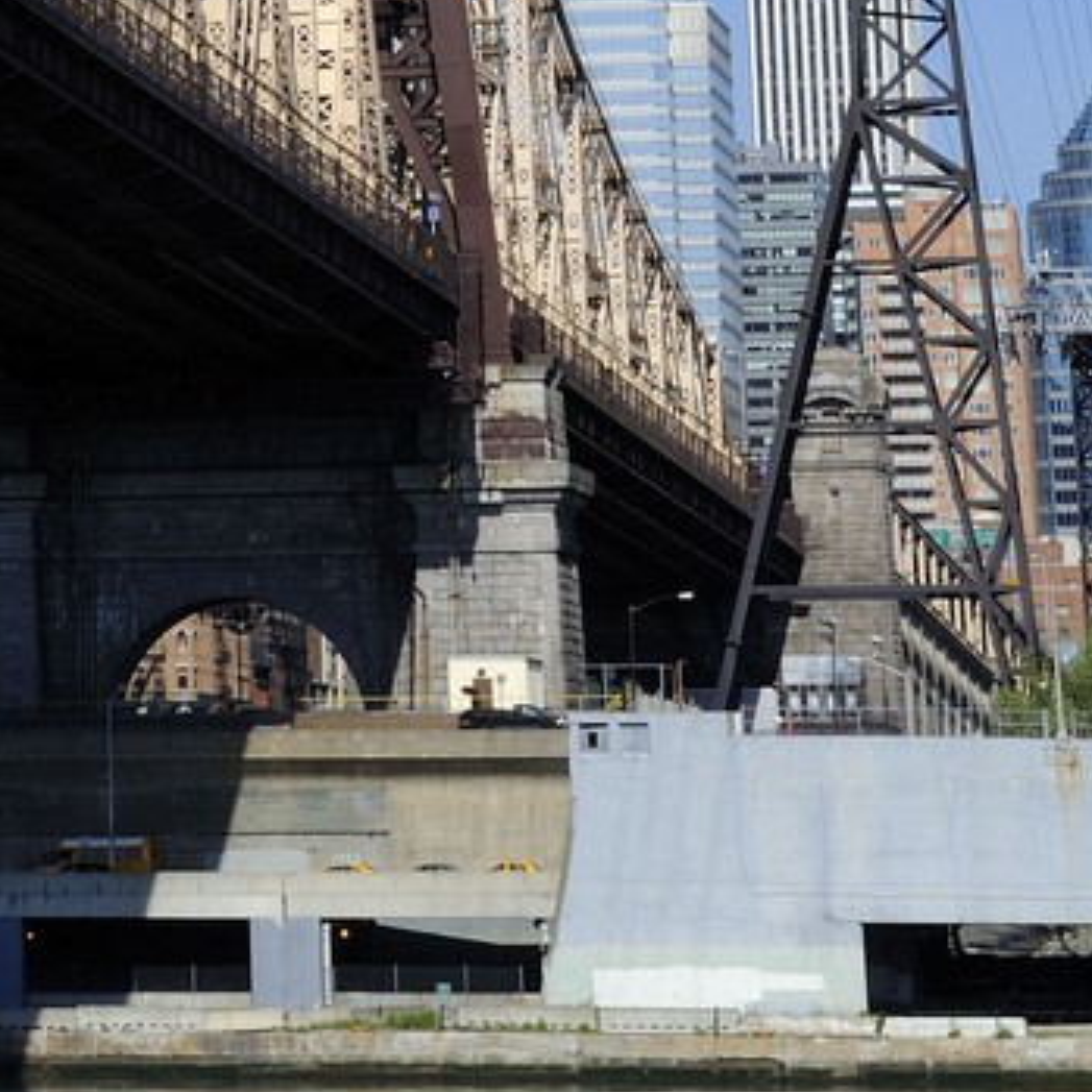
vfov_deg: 8.9
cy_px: -923
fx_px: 6674
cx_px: -141
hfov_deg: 9.3
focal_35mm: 187
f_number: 14
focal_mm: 48
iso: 200
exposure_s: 1/250
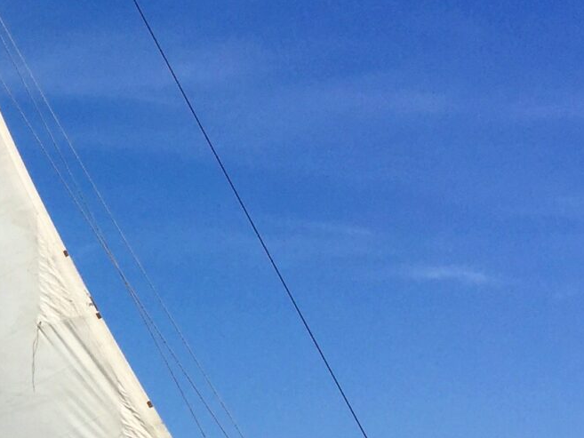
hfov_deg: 16.4
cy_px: 240
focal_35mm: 113
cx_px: -202
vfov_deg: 13.1
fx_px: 1907
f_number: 2.2
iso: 32
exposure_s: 1/3597
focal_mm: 4.15
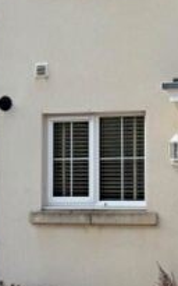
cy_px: 125
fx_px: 730
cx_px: 135
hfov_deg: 13.8
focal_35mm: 94
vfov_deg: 22.1
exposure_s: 1/2242
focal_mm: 5.96
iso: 50
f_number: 1.6
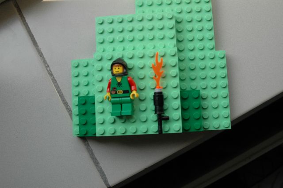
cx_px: 142
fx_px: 330
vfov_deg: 31.9
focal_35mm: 42
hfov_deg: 46.4
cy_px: 94
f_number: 8
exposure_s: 1/250
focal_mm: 28
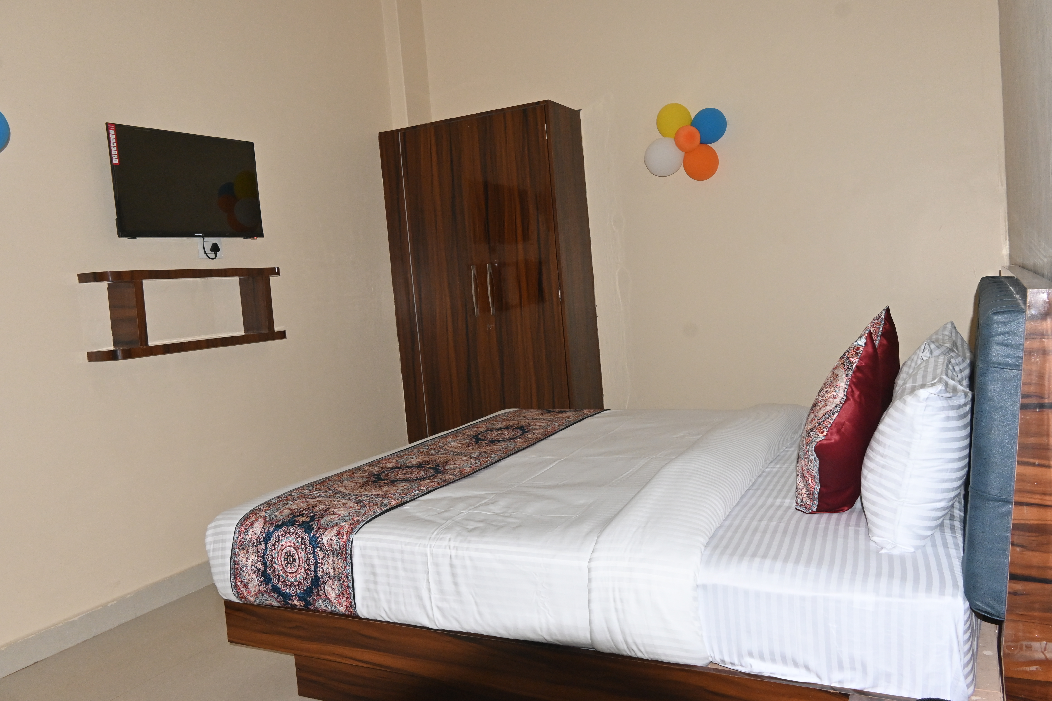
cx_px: 539
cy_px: 350
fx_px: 818
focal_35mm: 28
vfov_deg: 46.4
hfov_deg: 65.5
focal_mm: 18
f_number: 9
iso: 1000
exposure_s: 1/125
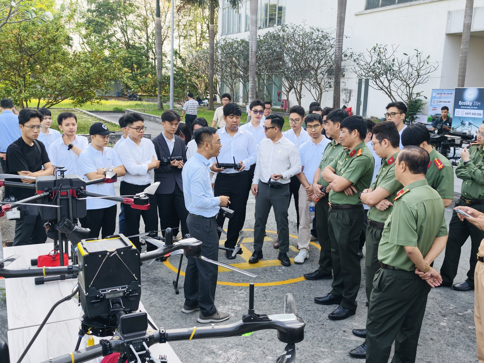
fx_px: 489
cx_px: 242
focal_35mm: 35
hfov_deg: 52.6
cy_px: 182
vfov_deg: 40.7
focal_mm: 7
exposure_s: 1/1000
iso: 111
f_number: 1.57
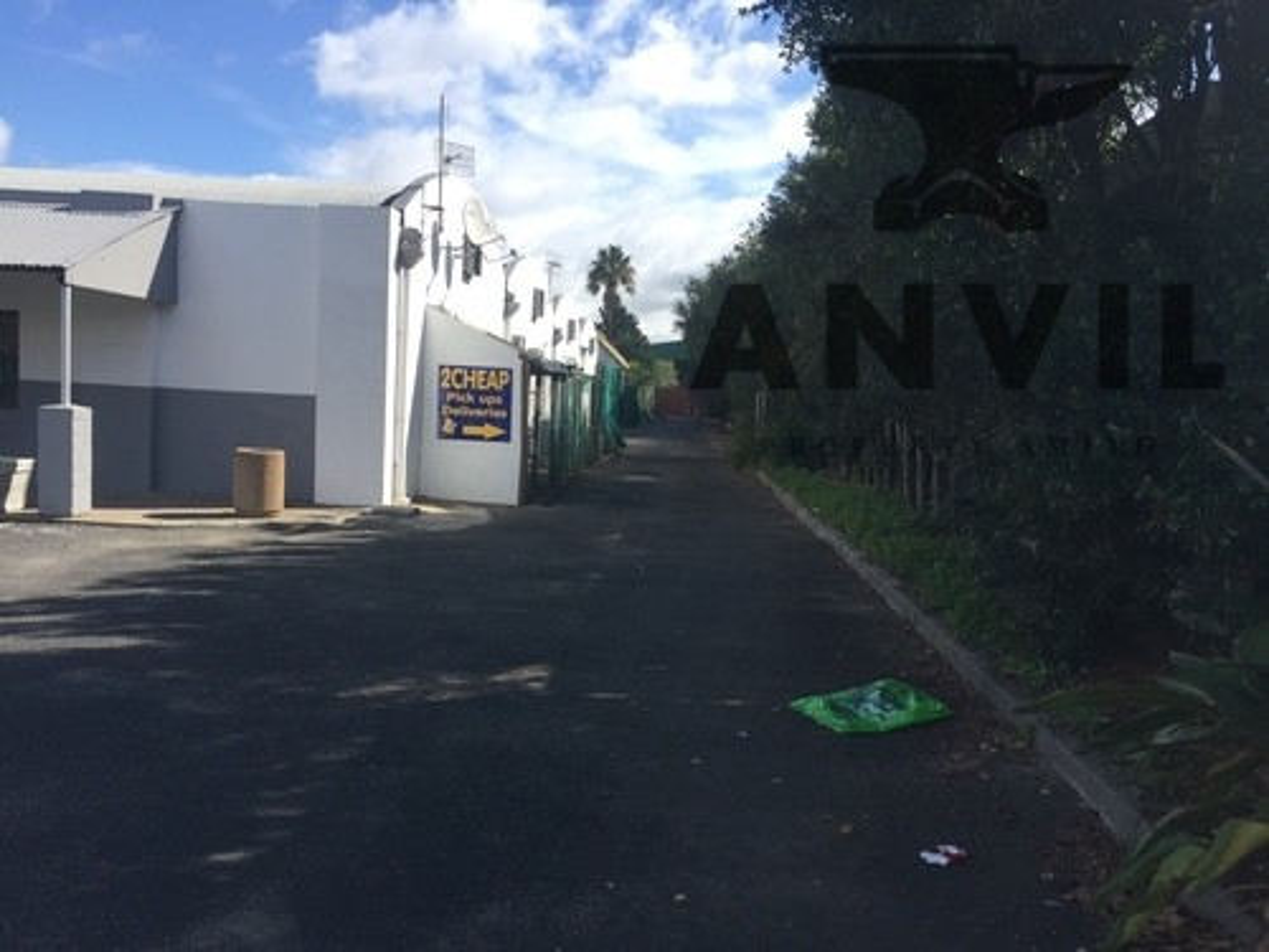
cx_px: 634
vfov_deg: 48.2
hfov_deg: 61.7
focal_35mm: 29
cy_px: 476
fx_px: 1063
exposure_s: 1/1647
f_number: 2.2
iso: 32
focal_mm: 4.15
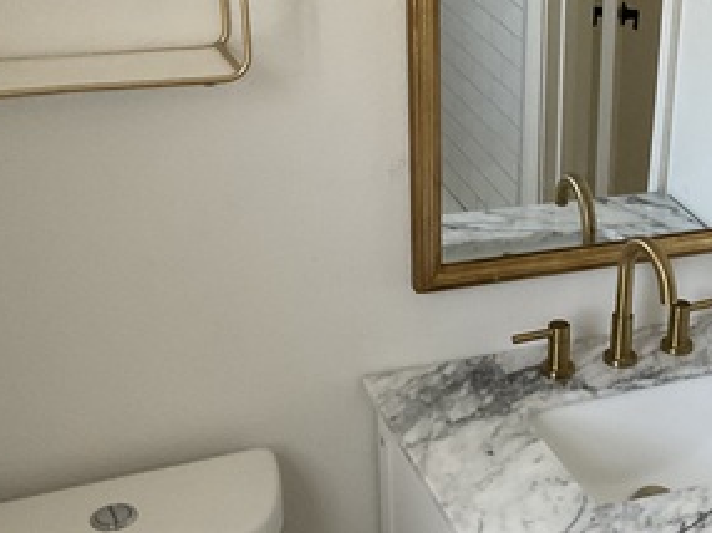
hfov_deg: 28.3
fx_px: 1336
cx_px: 682
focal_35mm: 65
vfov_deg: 22.5
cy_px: 334
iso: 160
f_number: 1.8
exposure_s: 1/60
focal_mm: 3
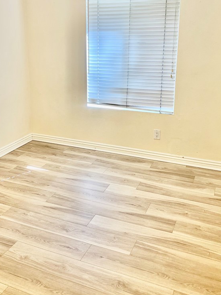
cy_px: 113
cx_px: 97
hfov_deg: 39.6
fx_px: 306
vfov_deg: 50.9
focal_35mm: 36
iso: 64
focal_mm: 4.25
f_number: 1.8
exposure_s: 1/60
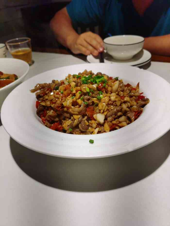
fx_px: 177
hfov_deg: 51.4
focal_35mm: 27
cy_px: 113
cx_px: 85
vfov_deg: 65.3
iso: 50
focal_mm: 5.58
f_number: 1.8
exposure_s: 1/217
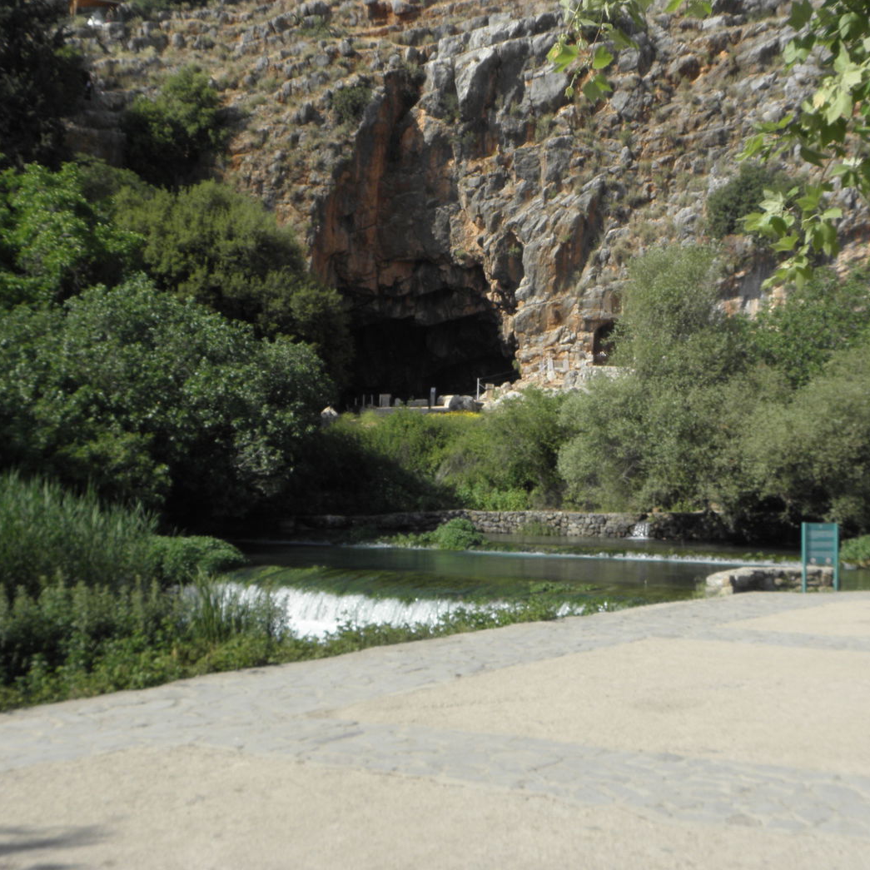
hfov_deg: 37.4
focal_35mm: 45
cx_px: 526
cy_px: 435
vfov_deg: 37.6
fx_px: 1280
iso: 64
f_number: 5.6
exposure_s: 1/200
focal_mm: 6.85
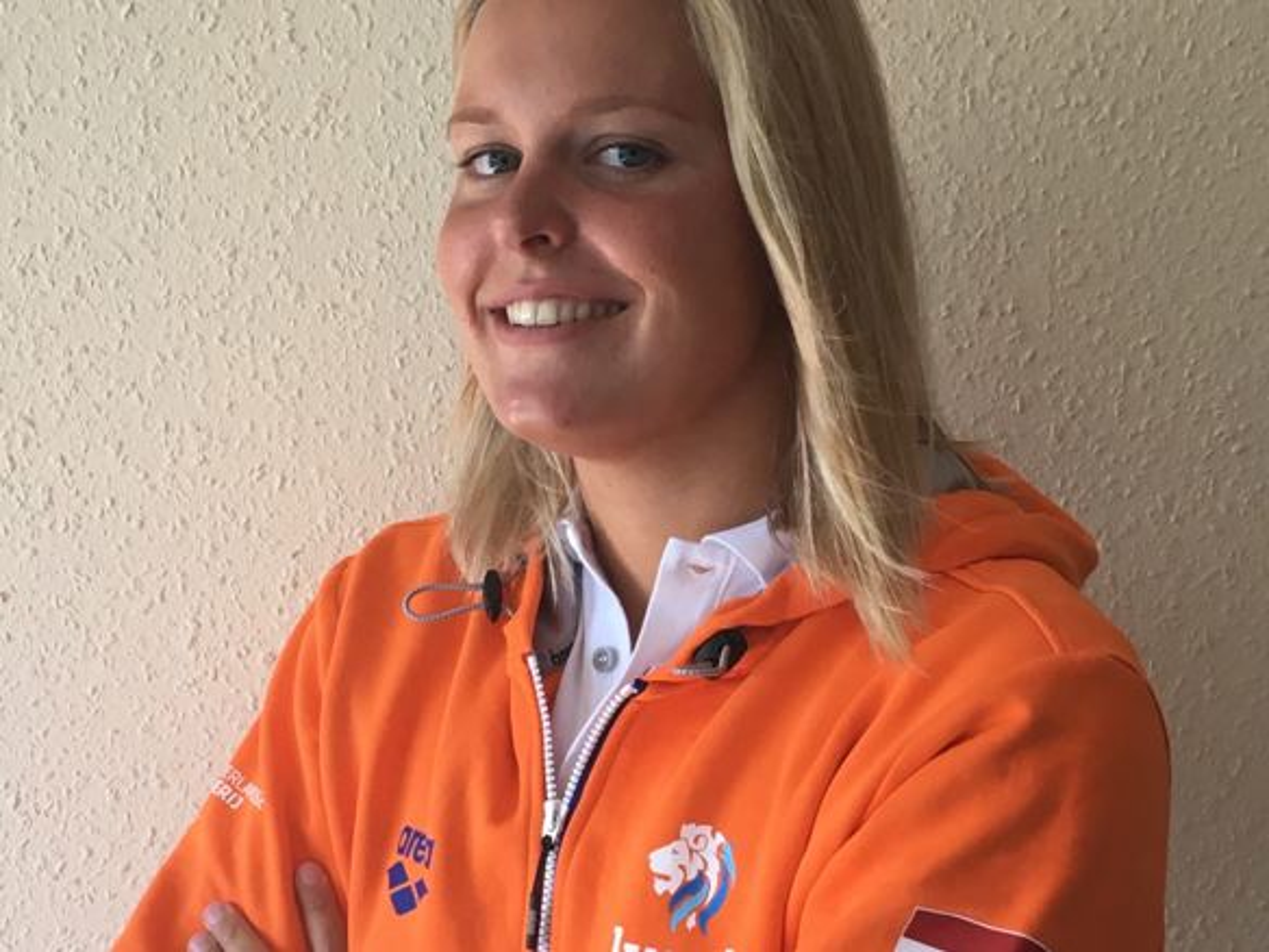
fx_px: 1063
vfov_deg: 48.2
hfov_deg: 61.7
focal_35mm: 29
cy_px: 476
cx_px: 634
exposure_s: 1/40
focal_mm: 4.15
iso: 25
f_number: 2.2
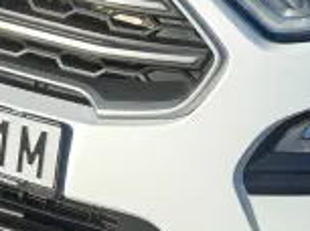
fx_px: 1537
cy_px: -22
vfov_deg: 8.5
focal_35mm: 172
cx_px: 302
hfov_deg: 11.4
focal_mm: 8.72
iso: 50
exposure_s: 1/2395
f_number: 2
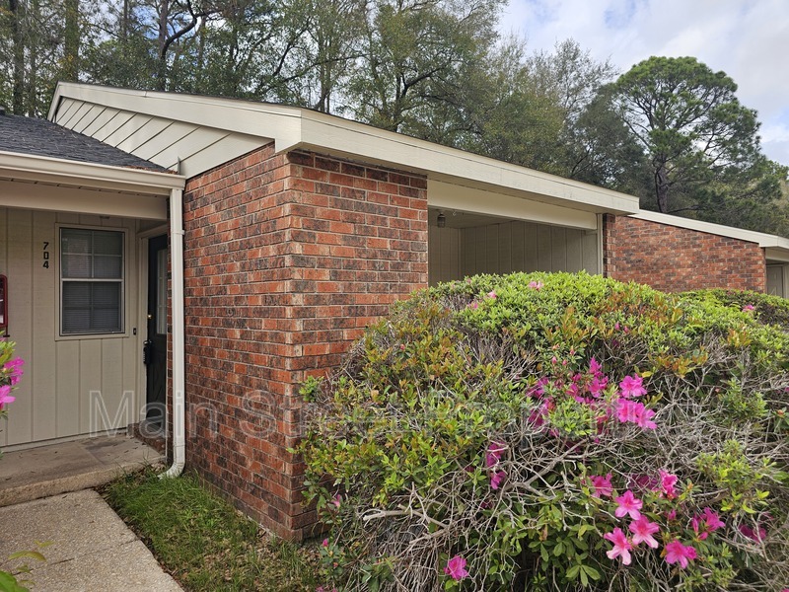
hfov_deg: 73.9
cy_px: 296
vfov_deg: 58.9
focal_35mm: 23
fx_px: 524
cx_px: 394
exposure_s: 1/370
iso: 10
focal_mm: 6.3
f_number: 1.7
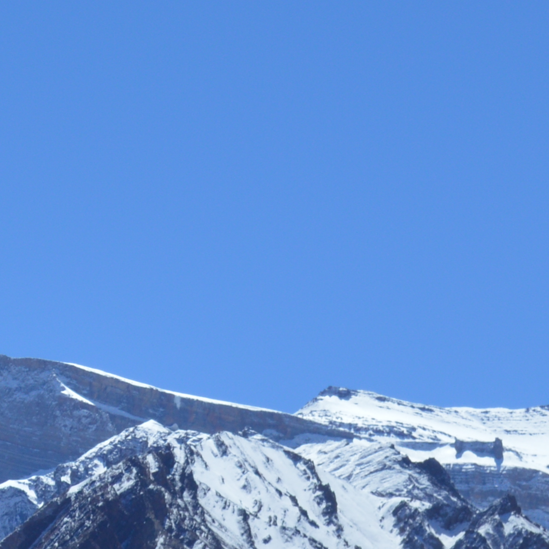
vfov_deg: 7.6
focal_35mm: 229
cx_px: -636
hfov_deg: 7.3
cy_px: 387
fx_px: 4112
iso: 100
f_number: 9
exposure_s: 1/320
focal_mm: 35
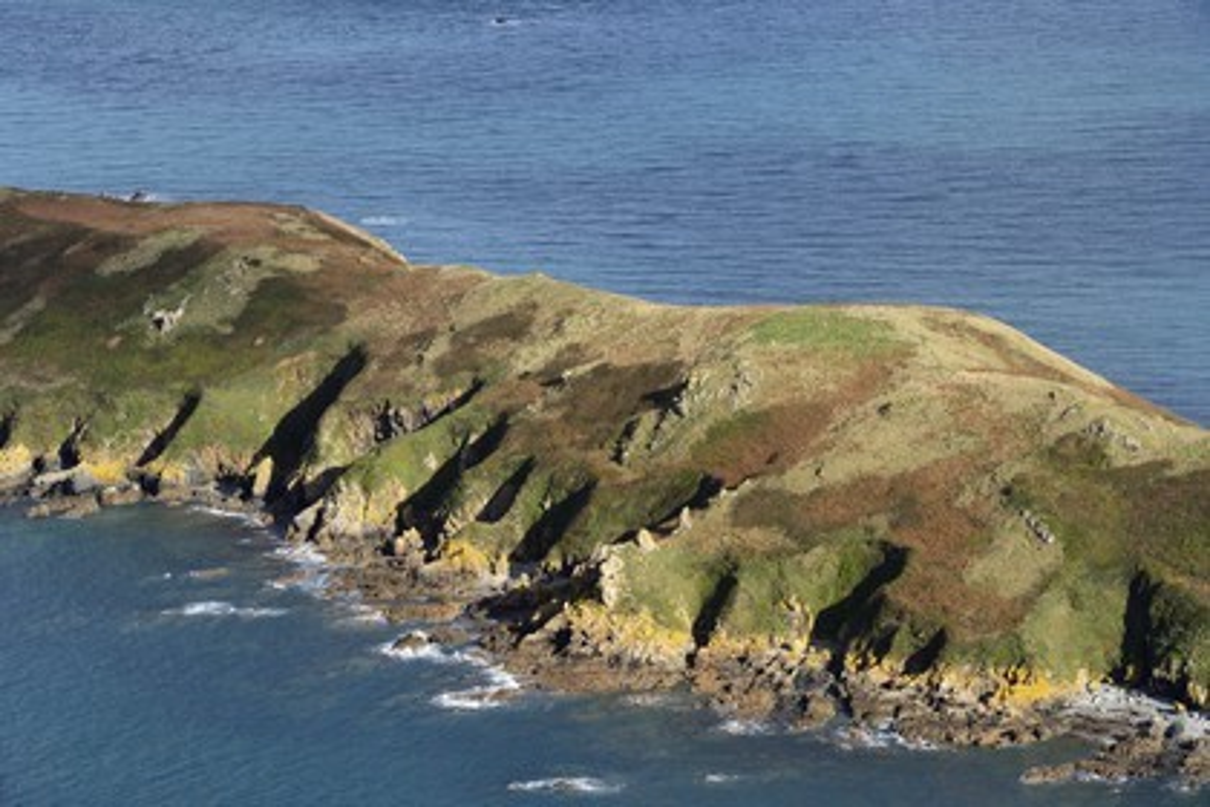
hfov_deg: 15.2
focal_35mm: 135
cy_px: 404
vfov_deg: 10.2
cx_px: 605
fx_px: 4537
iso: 800
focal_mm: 135
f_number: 13
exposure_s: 1/800
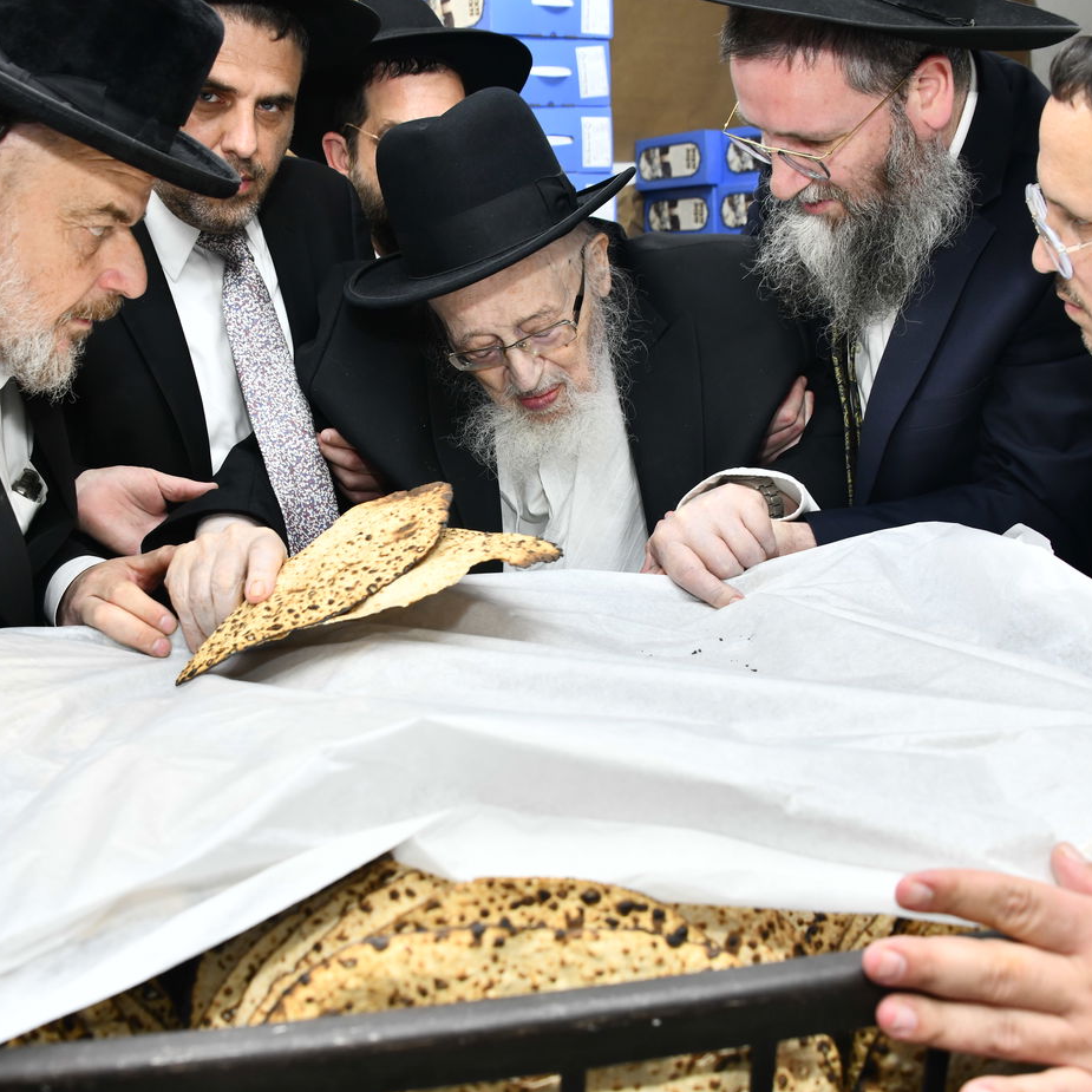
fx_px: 1285
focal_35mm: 36
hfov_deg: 45.9
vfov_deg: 46.0
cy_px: 550
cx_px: 460
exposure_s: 1/125
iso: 500
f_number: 5.6
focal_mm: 28
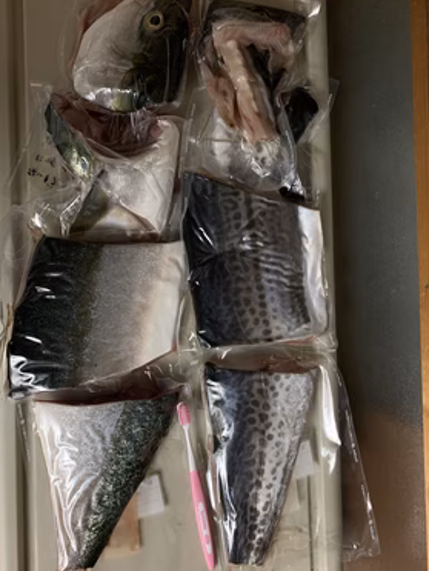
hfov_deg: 49.8
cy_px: 289
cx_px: 205
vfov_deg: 63.4
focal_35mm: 28
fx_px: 462
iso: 640
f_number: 1.8
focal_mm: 4.25
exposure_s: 1/30
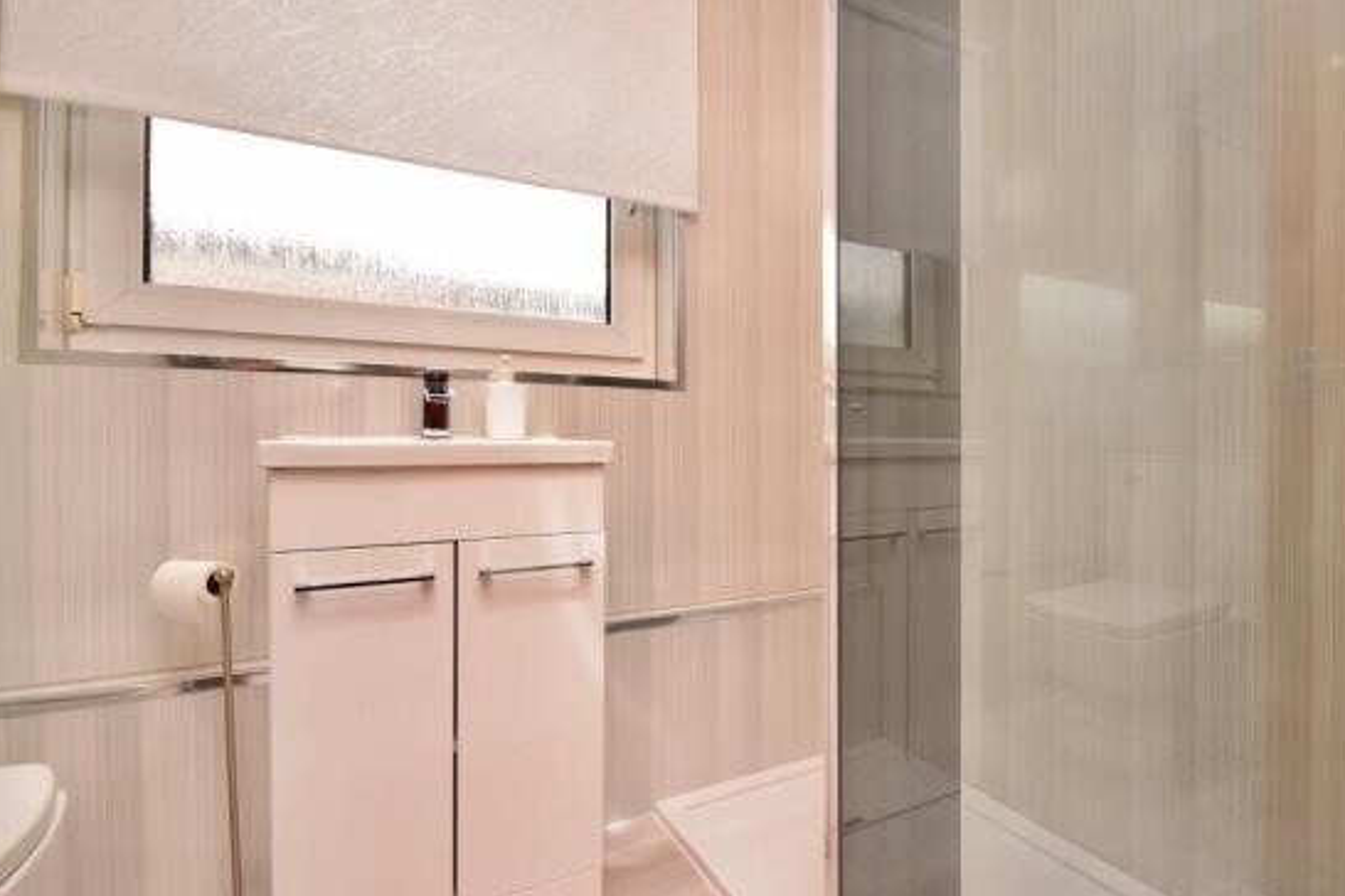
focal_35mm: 18
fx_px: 672
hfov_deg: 89.2
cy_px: 452
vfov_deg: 67.4
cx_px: 787
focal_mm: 10
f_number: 8
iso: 800
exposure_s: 1/100
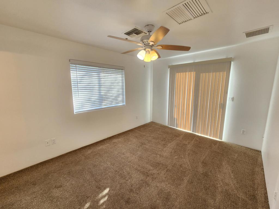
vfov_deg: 89.9
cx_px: 140
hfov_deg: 106.2
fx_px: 105
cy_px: 104
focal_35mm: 13
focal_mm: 2.2
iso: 64
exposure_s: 1/60
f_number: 2.2
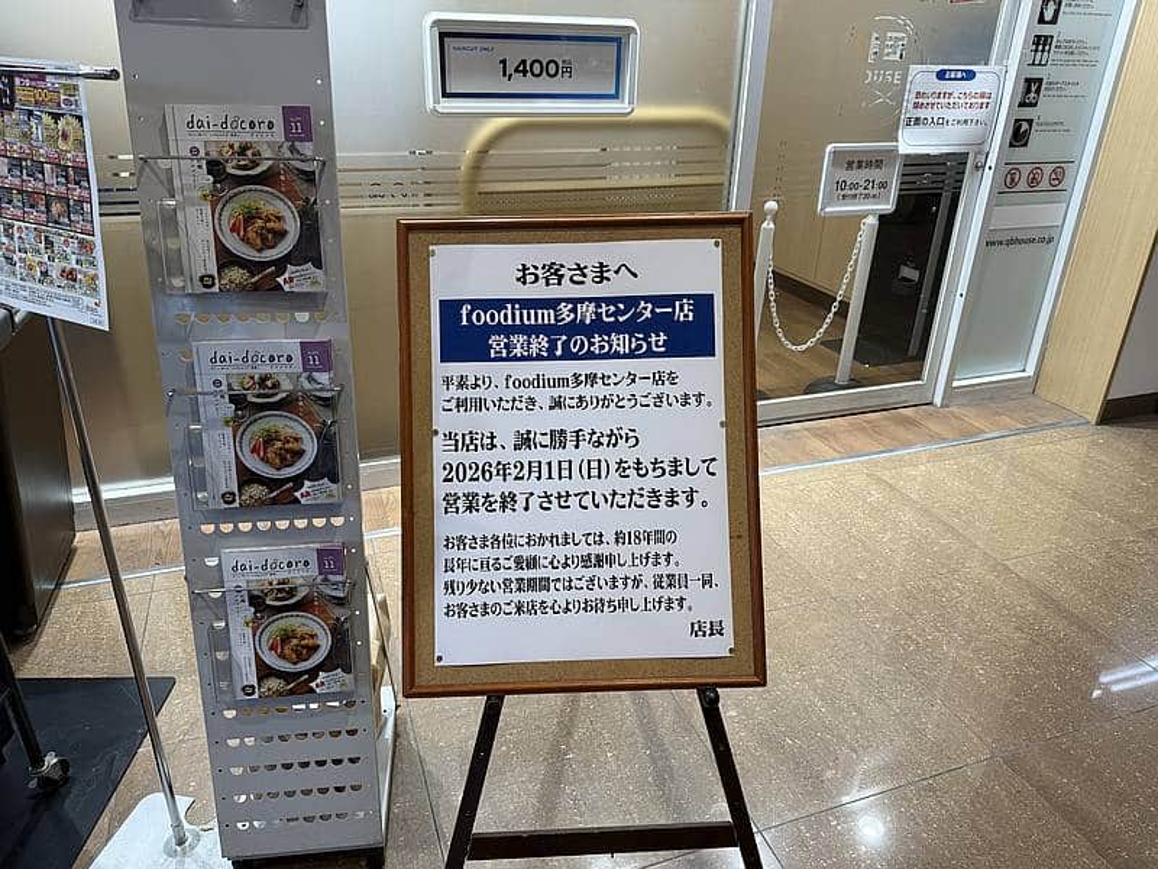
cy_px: 434
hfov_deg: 71.6
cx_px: 579
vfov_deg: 56.8
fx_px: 803
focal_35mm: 24
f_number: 1.78
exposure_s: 1/120
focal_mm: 6.76
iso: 64
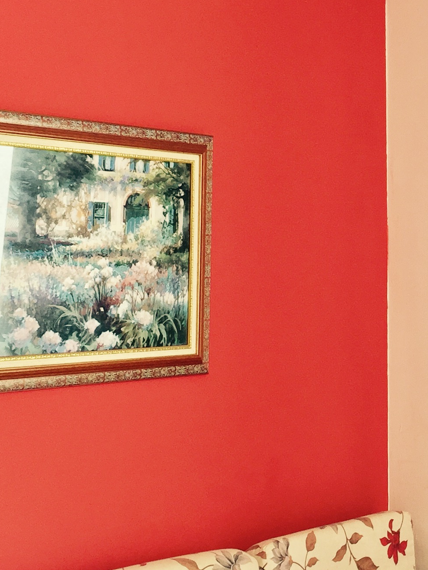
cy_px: 227
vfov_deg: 27.0
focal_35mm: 72
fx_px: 1187
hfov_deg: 19.9
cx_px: 409
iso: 50
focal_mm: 4.15
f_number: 2.2
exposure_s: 1/33
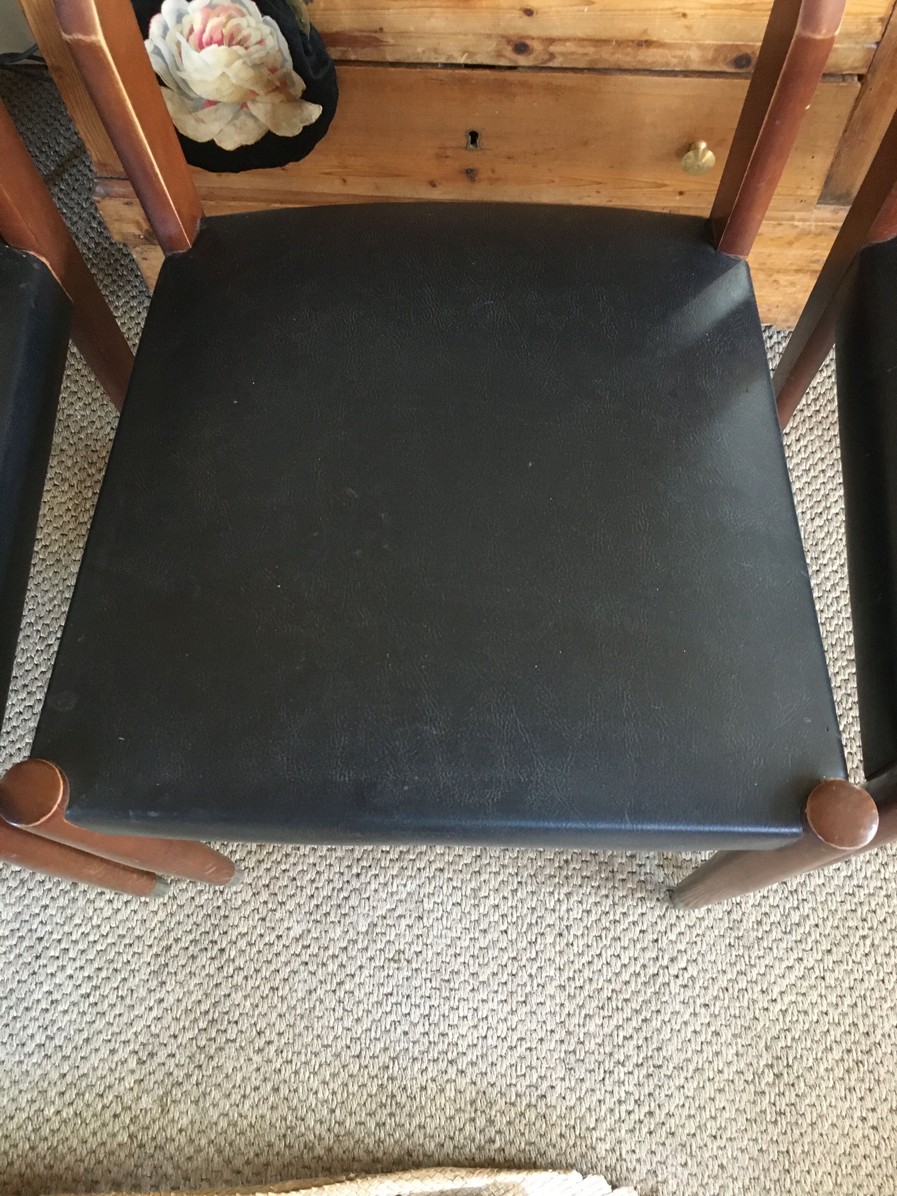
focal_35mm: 29
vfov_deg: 61.7
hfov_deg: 48.2
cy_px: 598
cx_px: 448
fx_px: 1002
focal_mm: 4.15
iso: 200
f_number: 2.2
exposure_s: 1/17
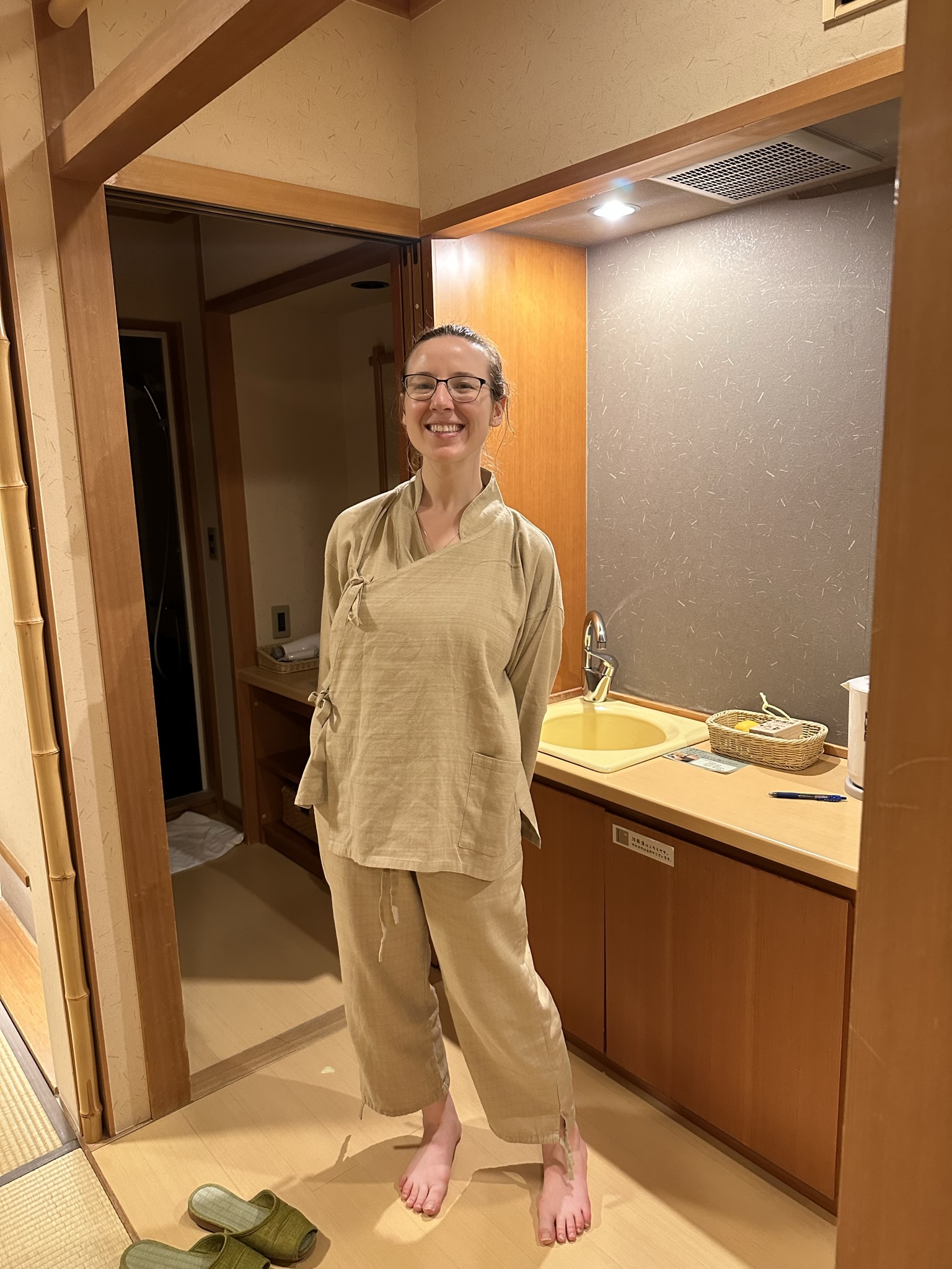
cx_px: 476
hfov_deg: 56.8
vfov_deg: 71.6
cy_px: 634
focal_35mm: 24
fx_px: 880
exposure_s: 1/50
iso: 500
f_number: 1.78
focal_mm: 6.86
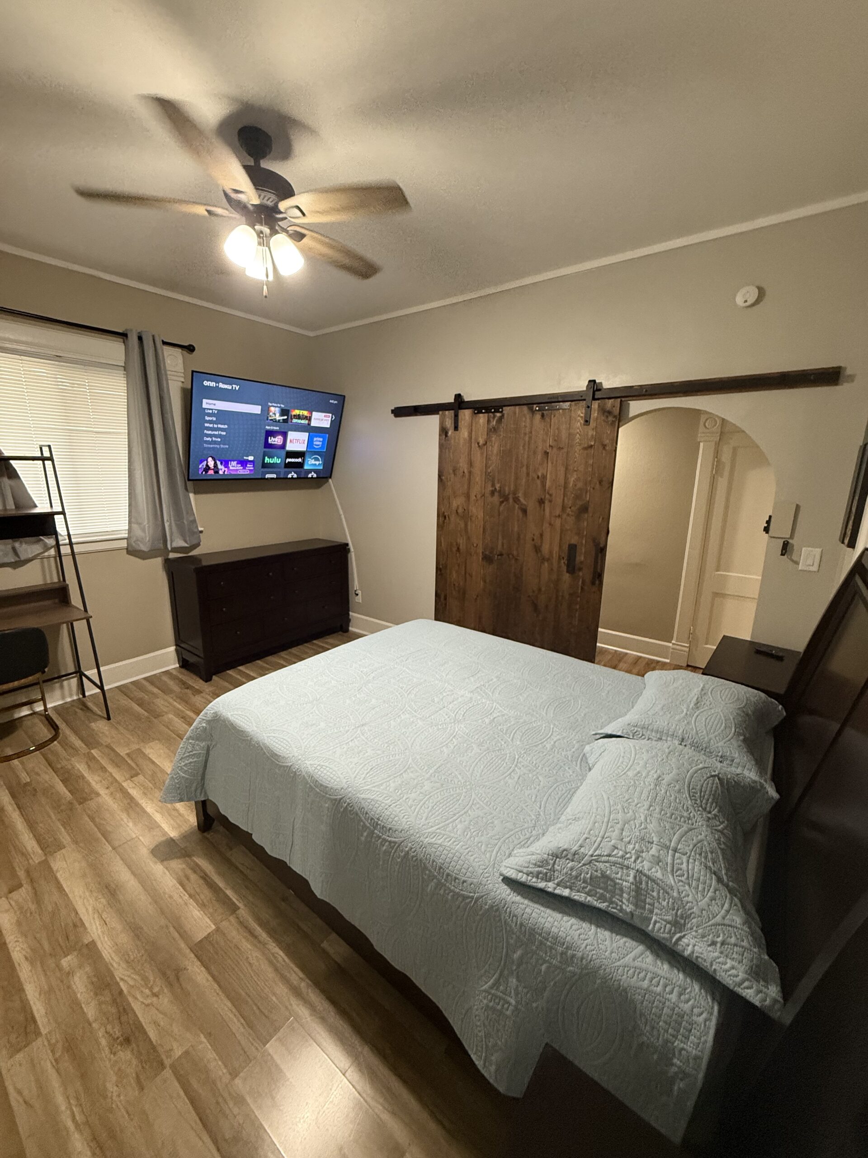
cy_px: 579
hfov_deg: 85.7
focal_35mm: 14
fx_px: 468
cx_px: 434
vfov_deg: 102.1
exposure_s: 1/60
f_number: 2.2
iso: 400
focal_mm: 2.22
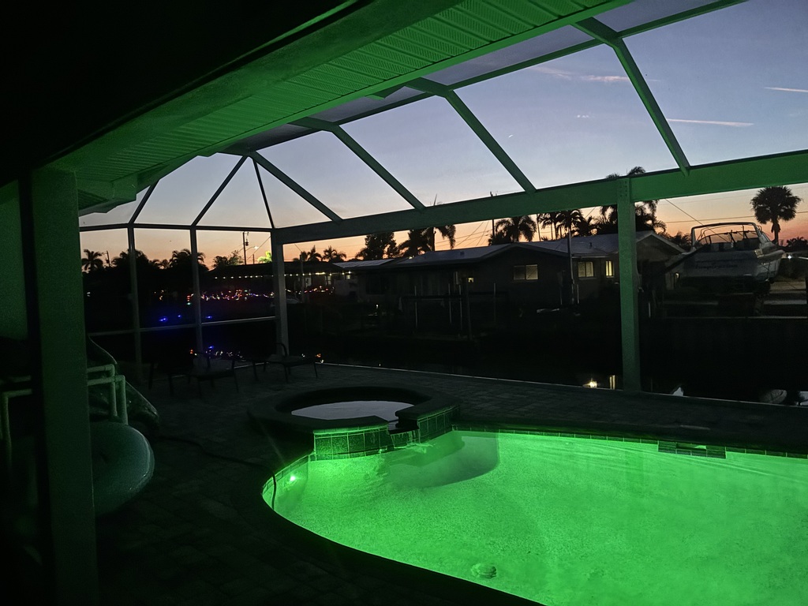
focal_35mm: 26
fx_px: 607
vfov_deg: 53.1
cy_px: 303
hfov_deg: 67.3
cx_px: 404
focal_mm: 5.96
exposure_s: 1/16
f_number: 1.6
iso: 1000
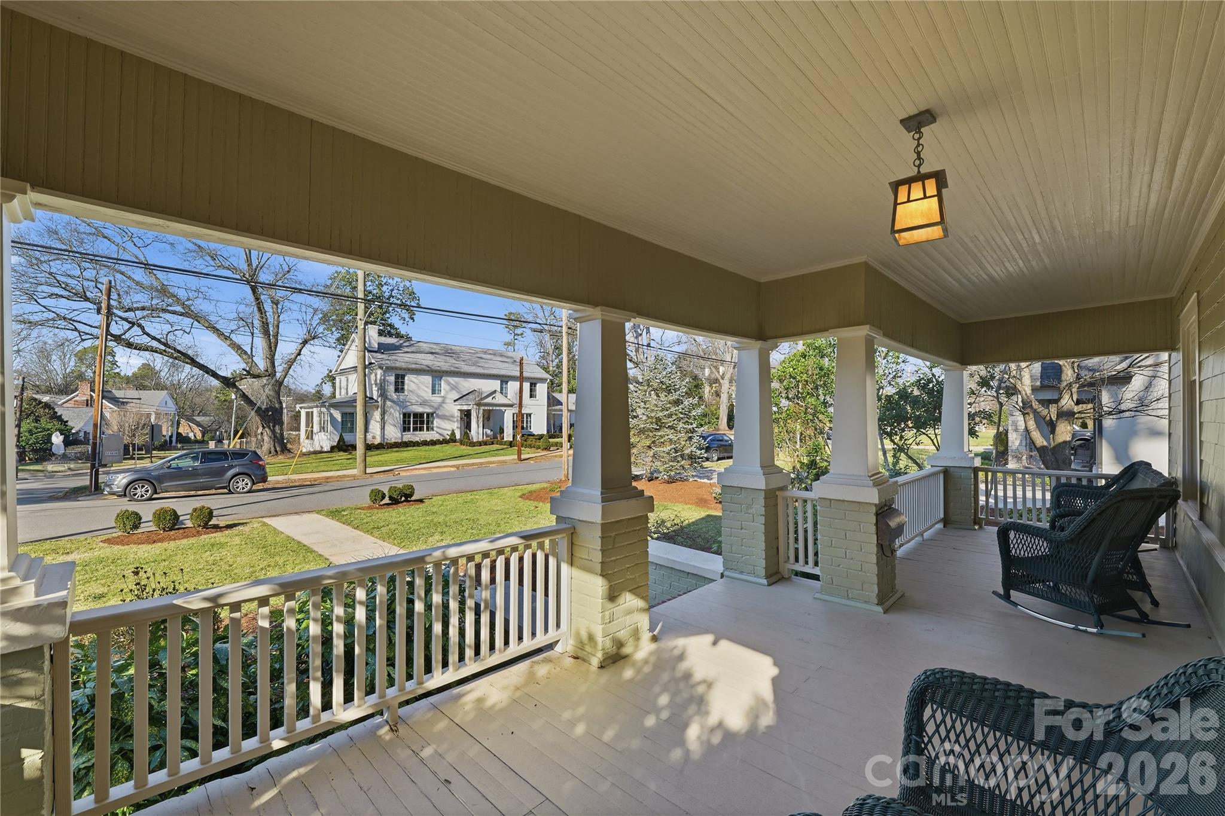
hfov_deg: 104.3
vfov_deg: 81.2
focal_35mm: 14
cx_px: 612
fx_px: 476
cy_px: 408
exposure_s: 1/800
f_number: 9
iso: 250
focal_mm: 14
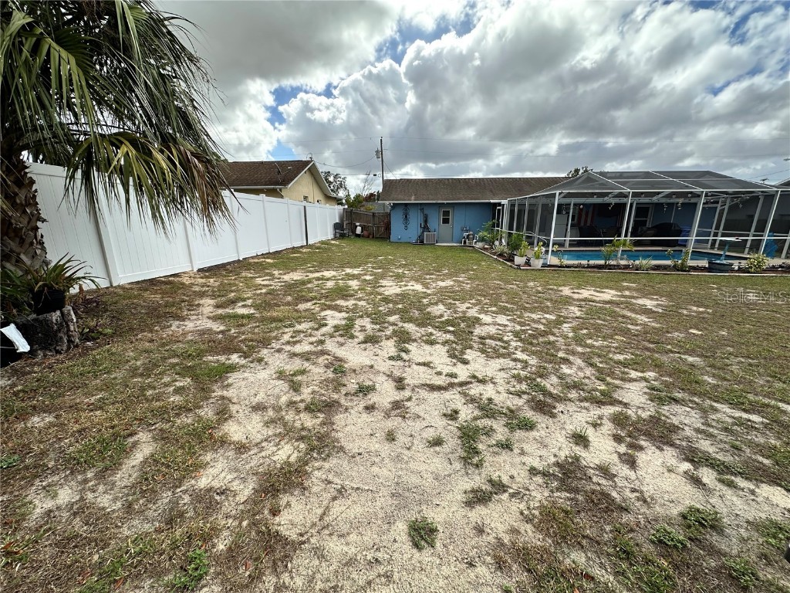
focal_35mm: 14
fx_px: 320
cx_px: 395
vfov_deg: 85.7
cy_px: 296
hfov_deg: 102.1
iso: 50
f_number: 2.2
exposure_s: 1/1014
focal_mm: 2.22
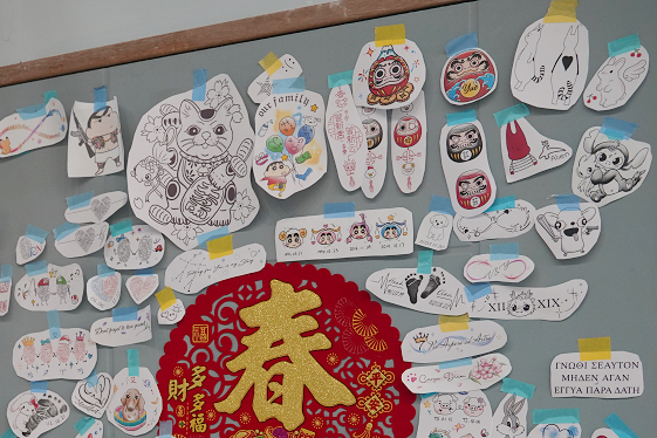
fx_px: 1131
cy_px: 457
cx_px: 29
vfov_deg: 21.0
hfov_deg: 30.5
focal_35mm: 62
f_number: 4
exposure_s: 1/160
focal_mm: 29
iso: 1250
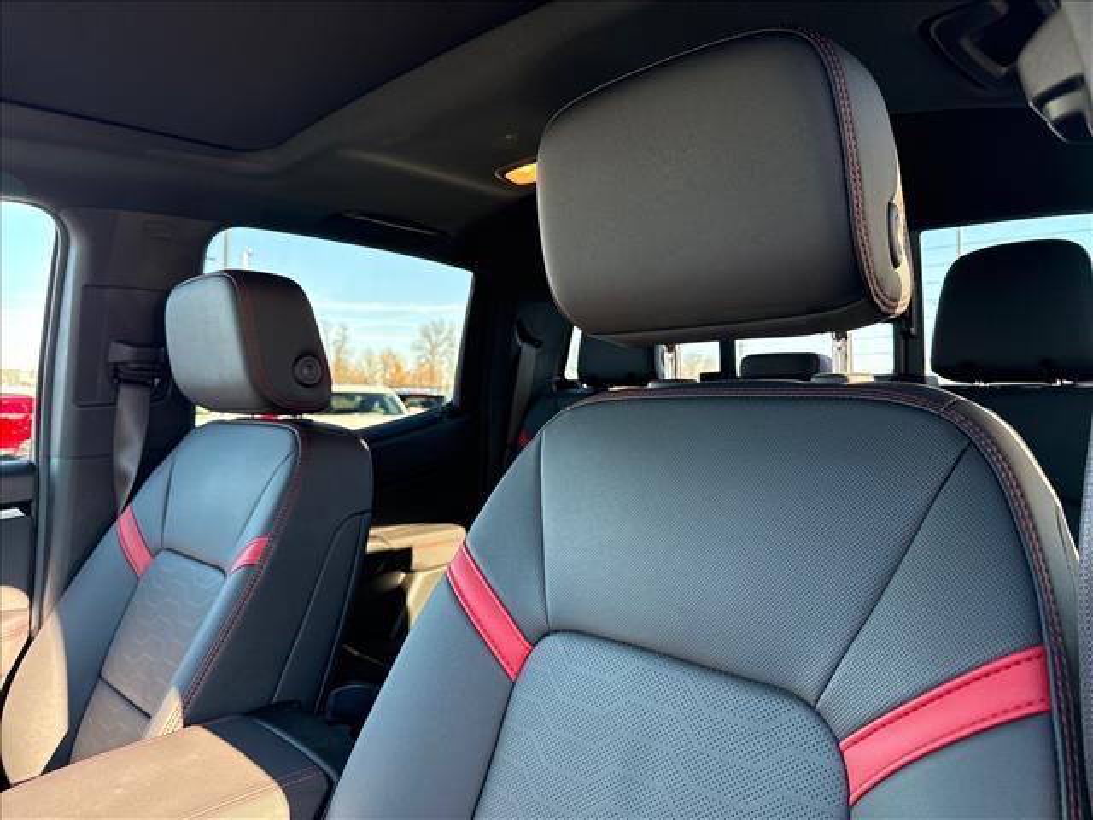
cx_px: 546
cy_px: 410
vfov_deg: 56.8
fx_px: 758
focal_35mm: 24
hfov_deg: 71.6
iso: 200
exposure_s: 1/85
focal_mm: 6.76
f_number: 1.78
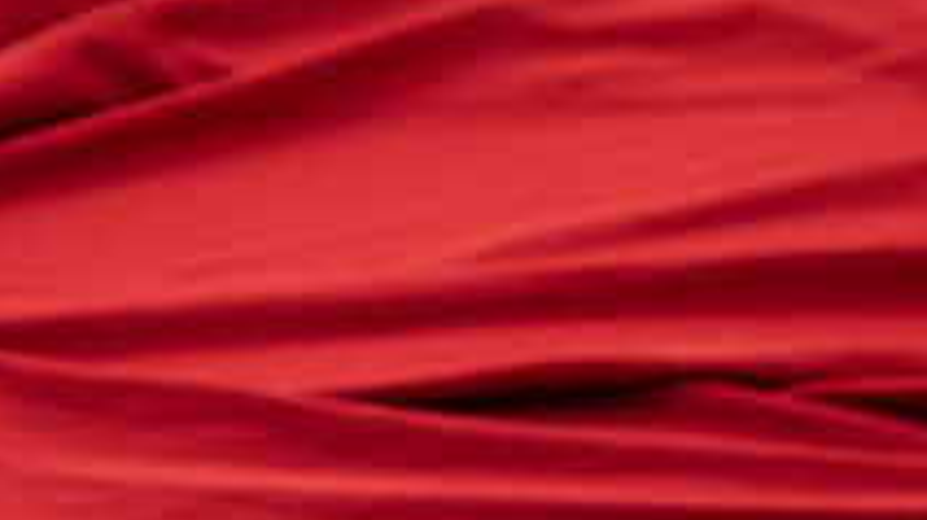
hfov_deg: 4.8
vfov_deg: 2.6
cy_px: -1966
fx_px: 10908
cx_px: -1167
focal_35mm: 444
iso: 320
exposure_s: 1/320
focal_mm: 50
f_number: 2.5
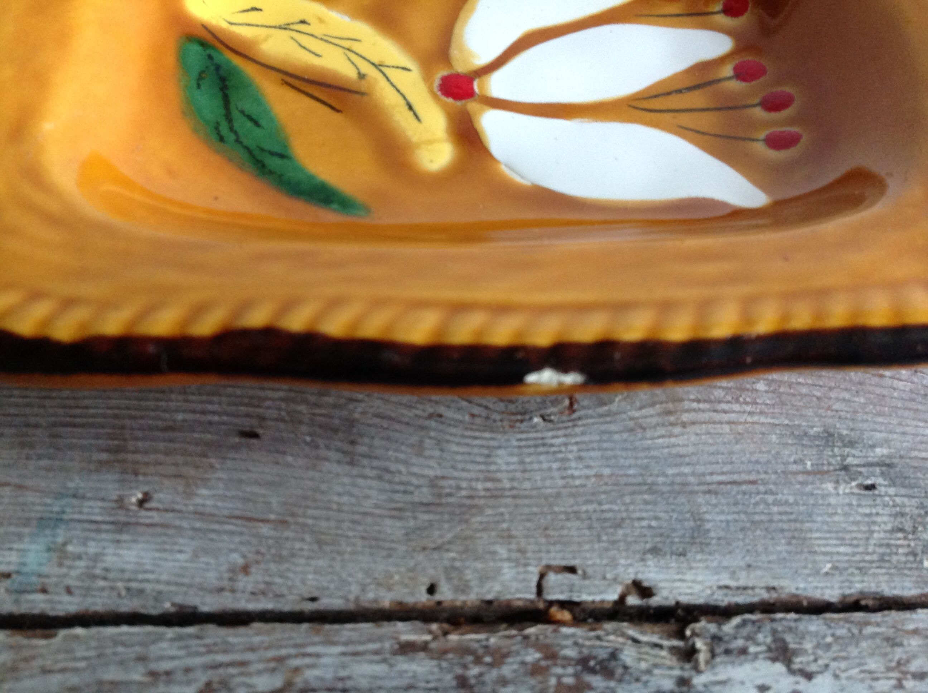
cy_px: 346
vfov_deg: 40.6
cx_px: 464
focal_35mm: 35
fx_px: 937
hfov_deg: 52.7
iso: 250
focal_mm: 4.28
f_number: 2.4
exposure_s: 1/15
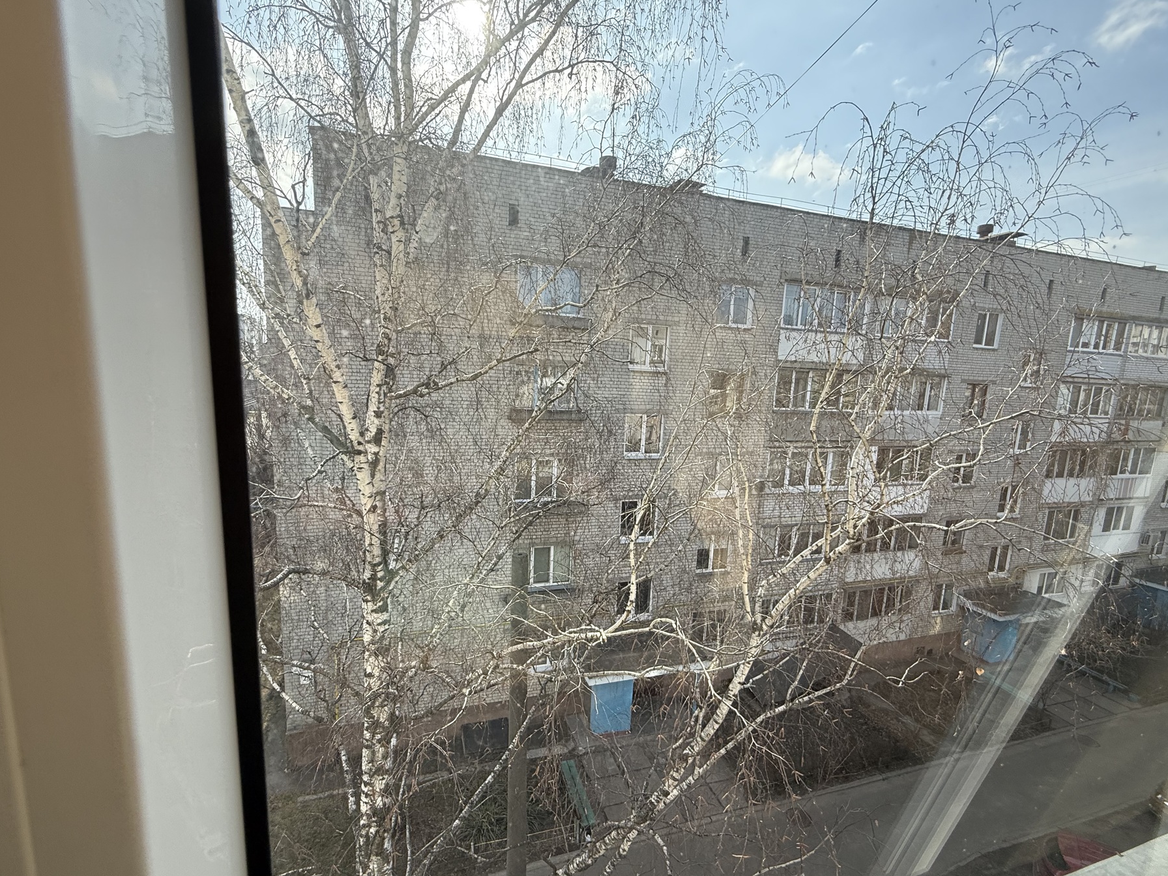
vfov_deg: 78.0
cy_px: 464
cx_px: 578
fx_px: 540
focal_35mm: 16
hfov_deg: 94.5
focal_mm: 2.22
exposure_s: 1/928
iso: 64
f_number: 2.2
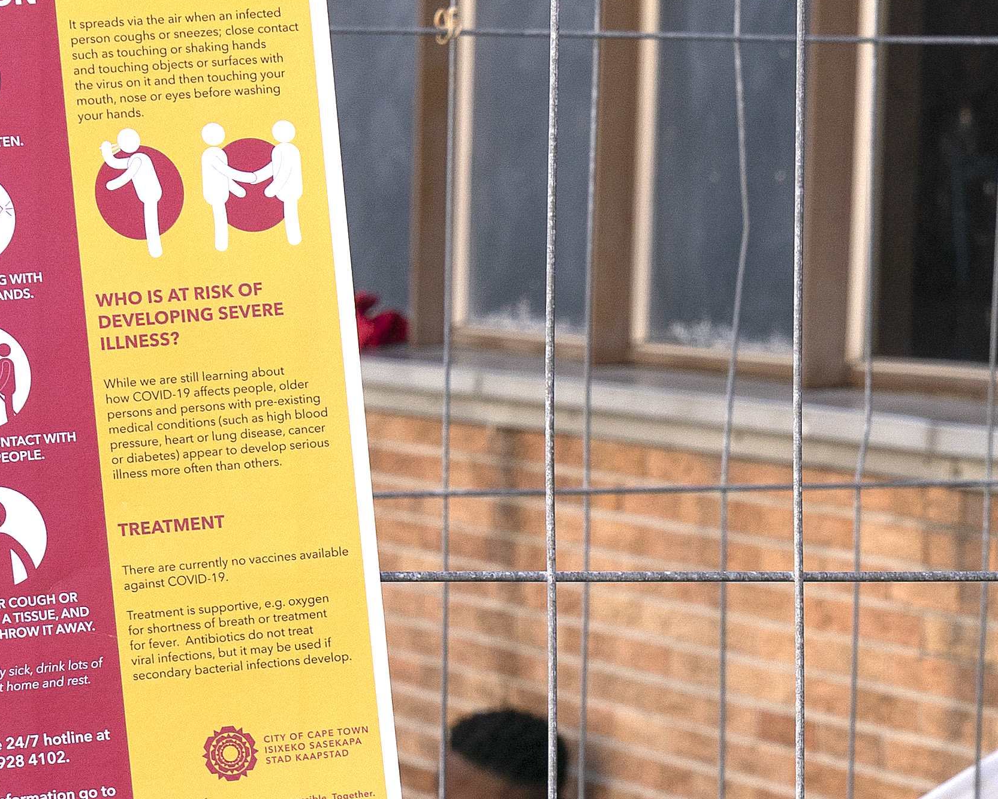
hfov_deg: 10.4
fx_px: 5494
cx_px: 735
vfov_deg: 8.2
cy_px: 914
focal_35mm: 186
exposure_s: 1/250
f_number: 8
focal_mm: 55
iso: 400
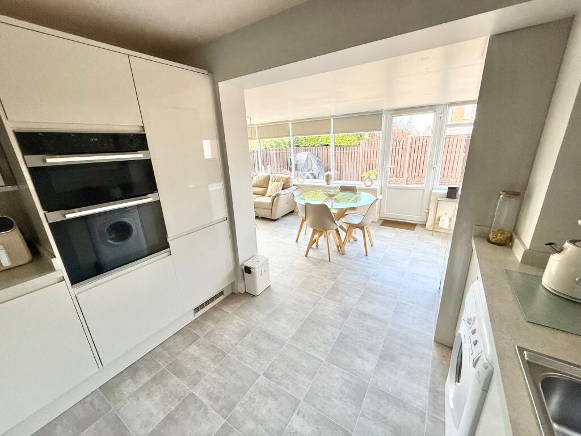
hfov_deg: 102.1
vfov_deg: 85.7
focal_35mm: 14
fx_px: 235
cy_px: 218
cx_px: 290
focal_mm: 2.22
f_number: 2.2
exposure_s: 1/99
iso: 160
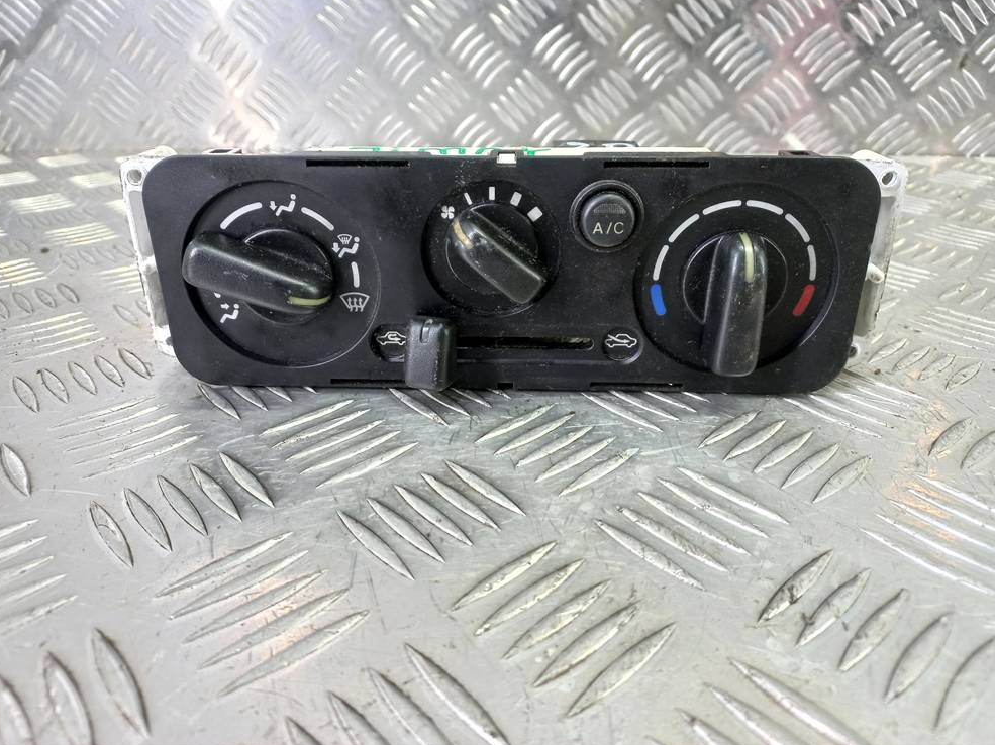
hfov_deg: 67.3
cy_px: 362
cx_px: 494
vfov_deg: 53.0
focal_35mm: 26
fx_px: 747
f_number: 1.8
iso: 160
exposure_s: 1/50
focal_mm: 4.6
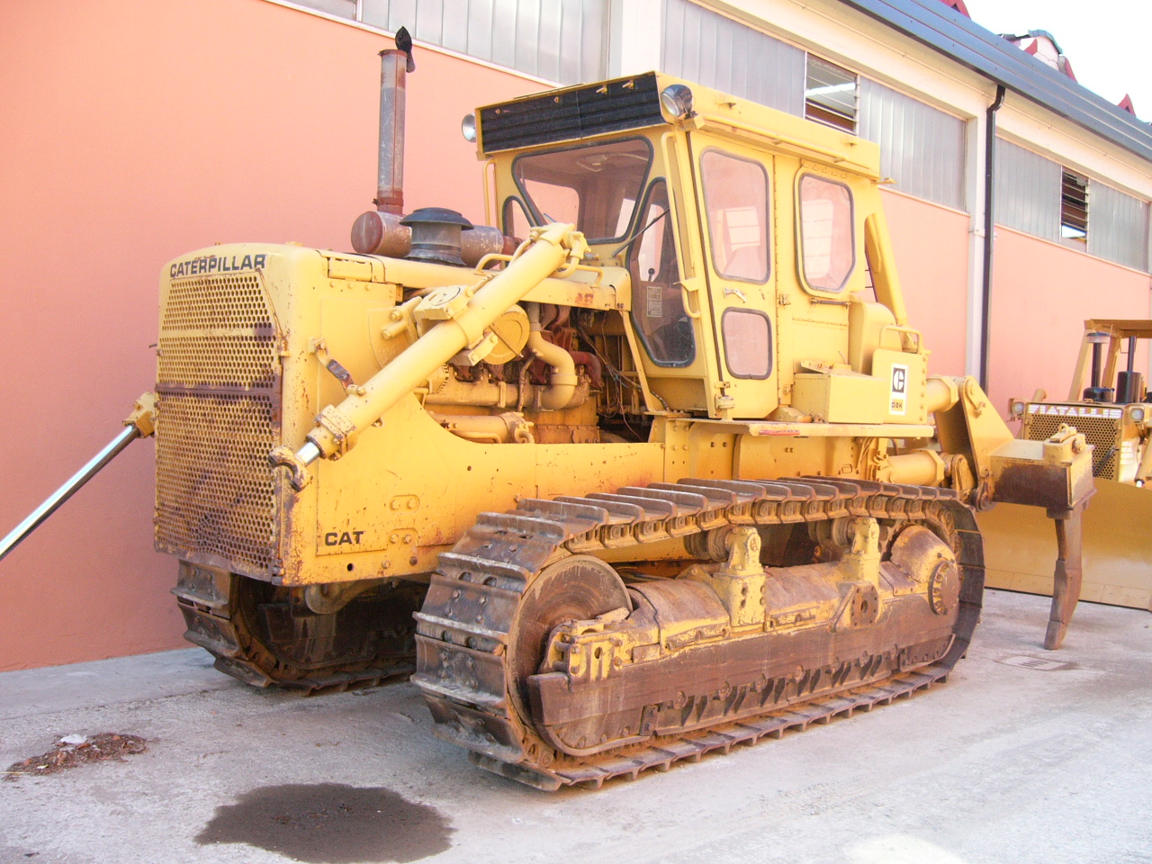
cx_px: 576
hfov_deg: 52.6
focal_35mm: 35
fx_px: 1165
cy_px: 432
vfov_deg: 40.7
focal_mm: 5.8
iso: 100
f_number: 2.8
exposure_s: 1/100
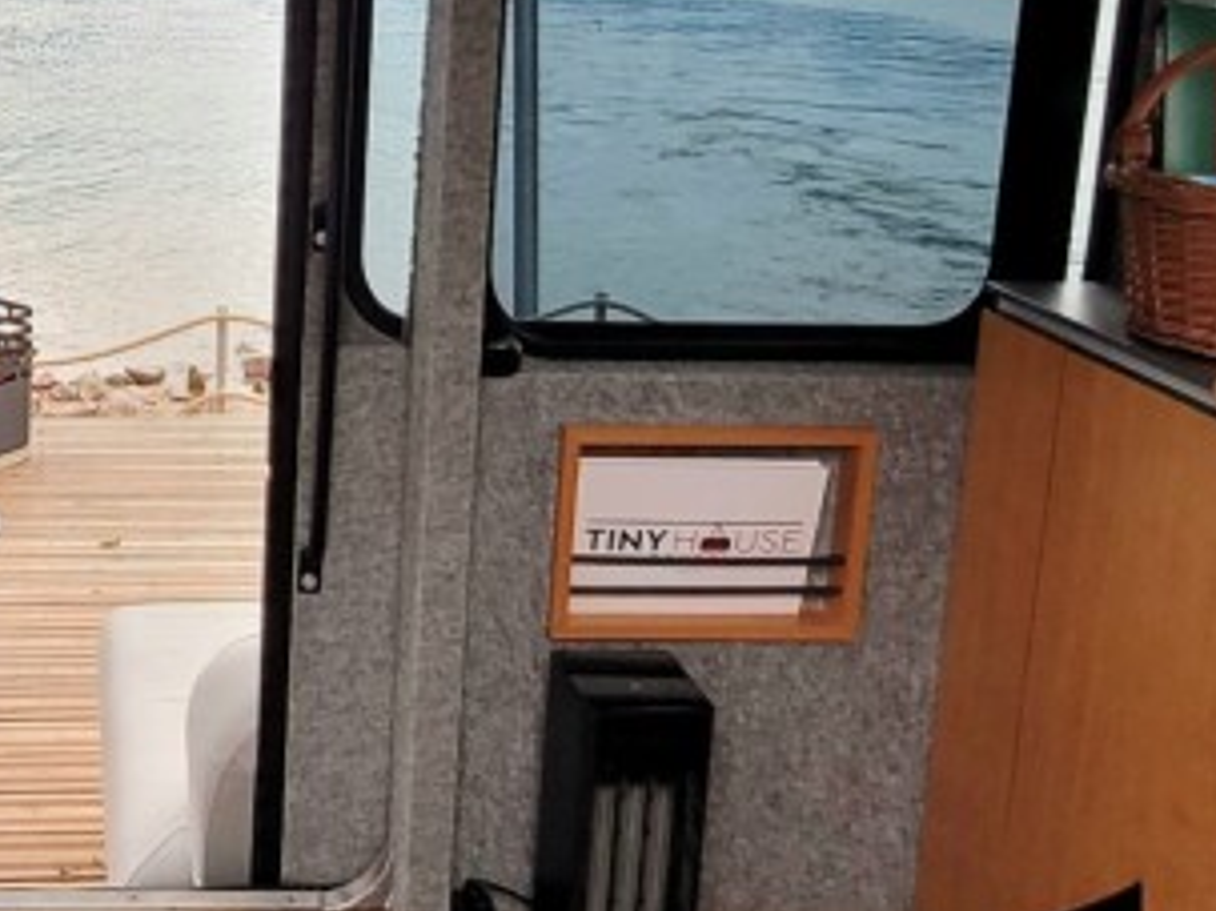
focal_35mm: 44
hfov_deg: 39.3
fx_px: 1545
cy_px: 161
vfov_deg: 31.8
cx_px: 80
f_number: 2.2
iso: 125
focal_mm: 1.74
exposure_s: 1/50
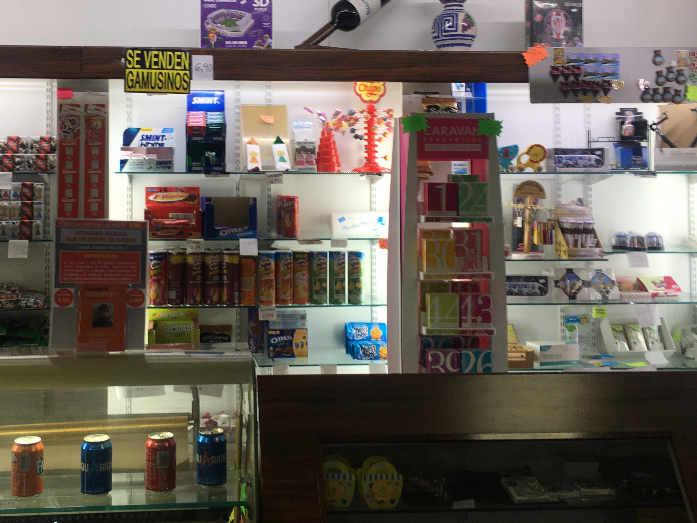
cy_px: 151
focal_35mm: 44
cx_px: 245
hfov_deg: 42.5
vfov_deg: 32.4
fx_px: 886
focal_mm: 4.15
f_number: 2.2
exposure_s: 1/50
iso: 25
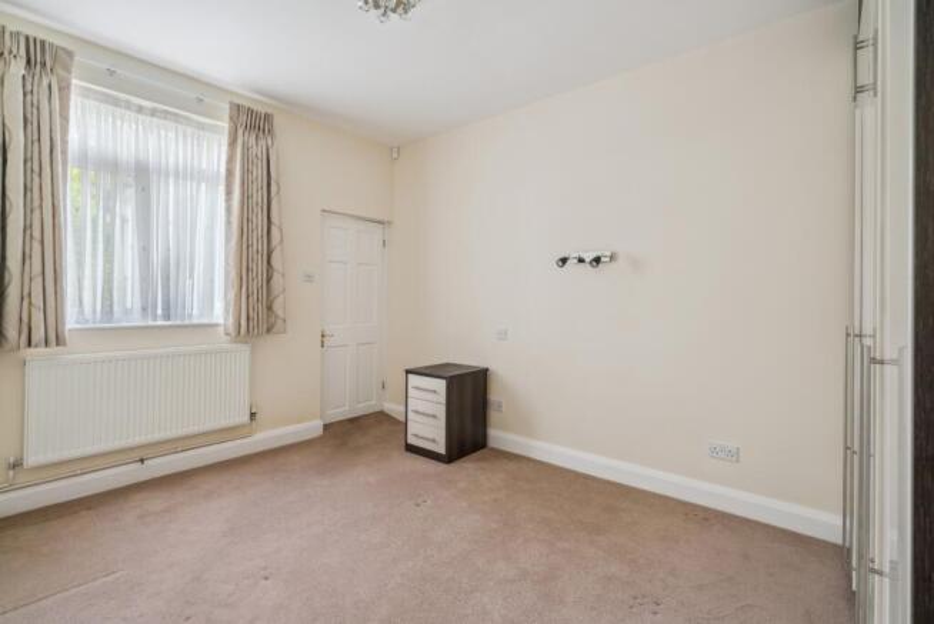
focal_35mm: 16
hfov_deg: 96.7
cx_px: 467
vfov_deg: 73.8
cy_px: 312
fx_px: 415
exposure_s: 1/15
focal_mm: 16
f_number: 5
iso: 640
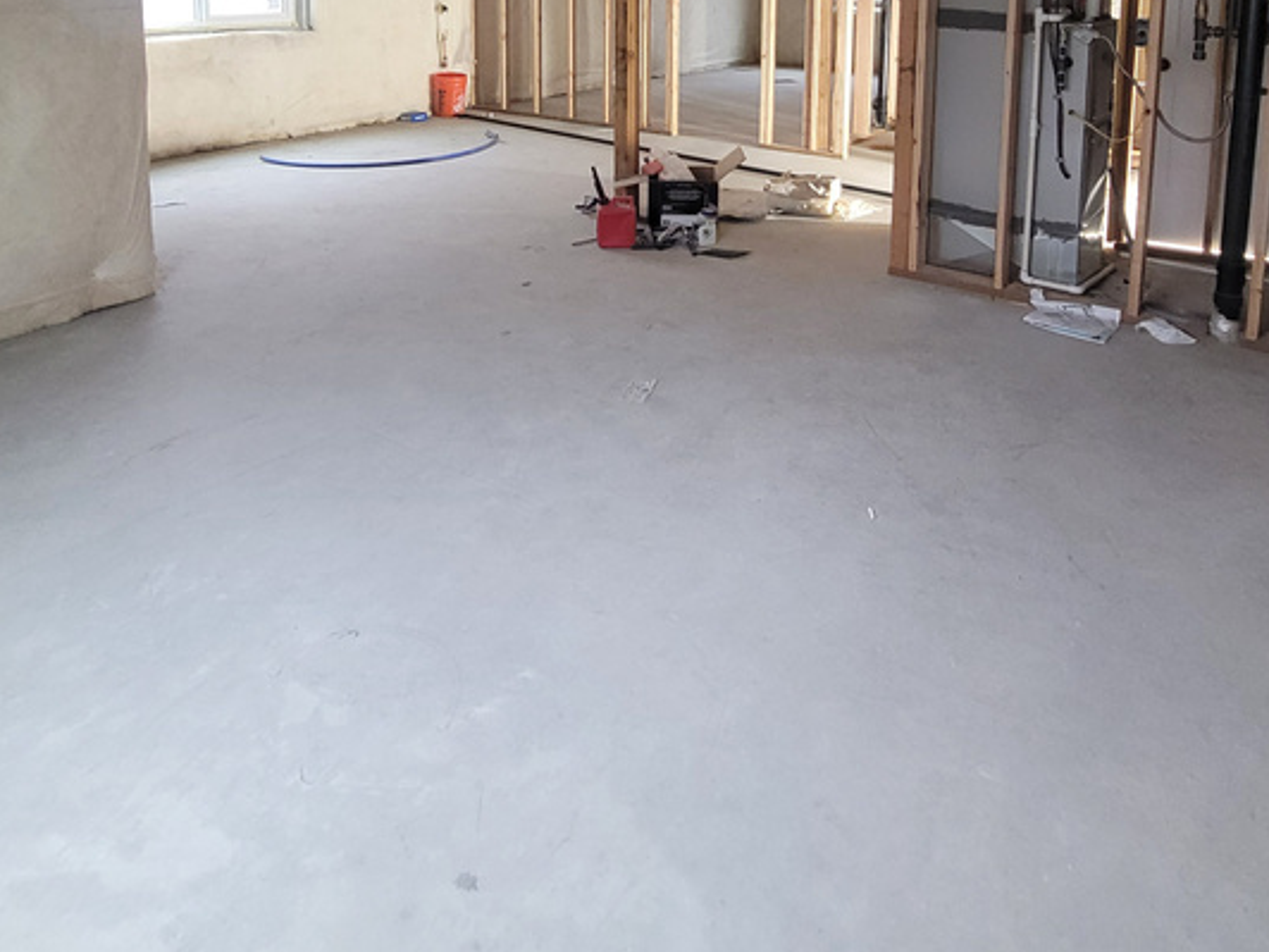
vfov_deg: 48.4
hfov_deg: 69.4
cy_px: 76
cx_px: 646
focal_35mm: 25
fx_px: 916
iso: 400
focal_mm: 1.74
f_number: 2.2
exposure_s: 1/60
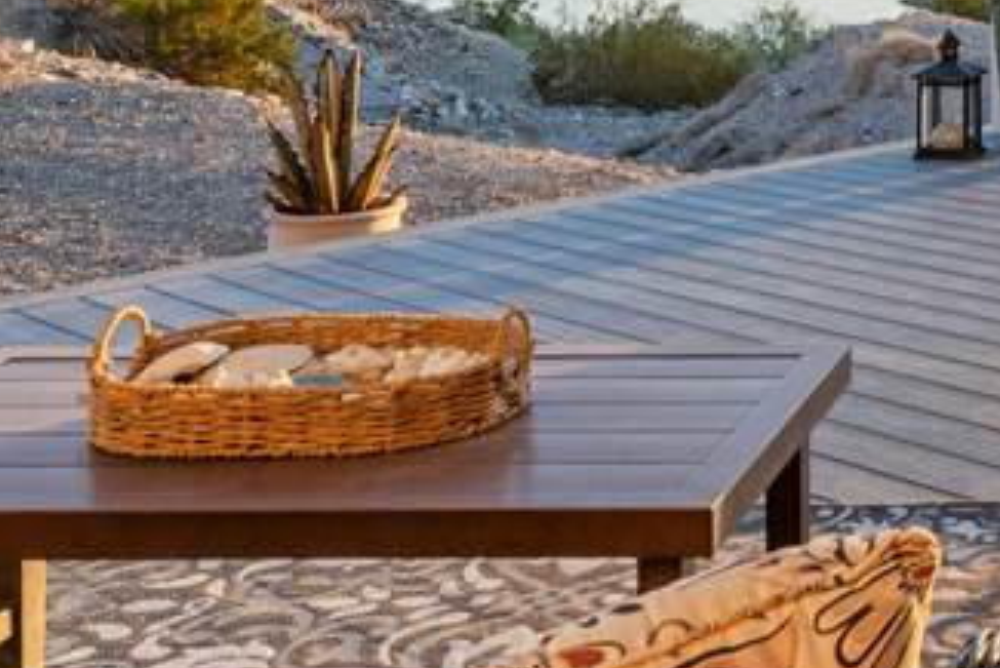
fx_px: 1751
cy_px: -140
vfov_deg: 20.2
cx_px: 1277
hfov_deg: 27.1
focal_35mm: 63
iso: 400
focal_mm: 16
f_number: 13
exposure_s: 1/20
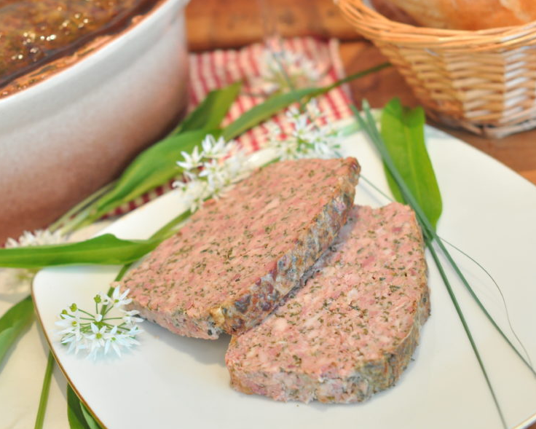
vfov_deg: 18.1
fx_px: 1349
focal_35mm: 85
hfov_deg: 22.4
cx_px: 216
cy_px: 214
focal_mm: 50
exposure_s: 1/125
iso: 1000
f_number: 2.8
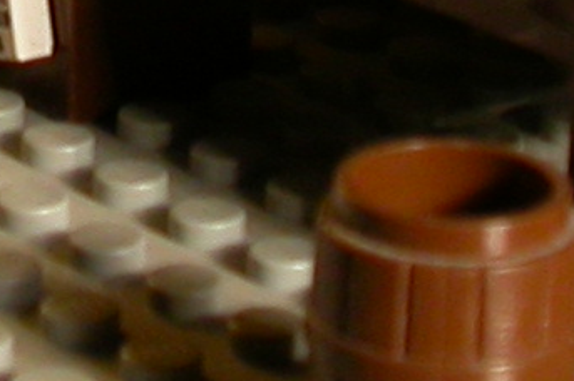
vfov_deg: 5.0
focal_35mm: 262
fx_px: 4173
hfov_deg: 7.8
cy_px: -668
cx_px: -105
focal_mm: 7.85
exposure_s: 1/107
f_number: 3.7
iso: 100
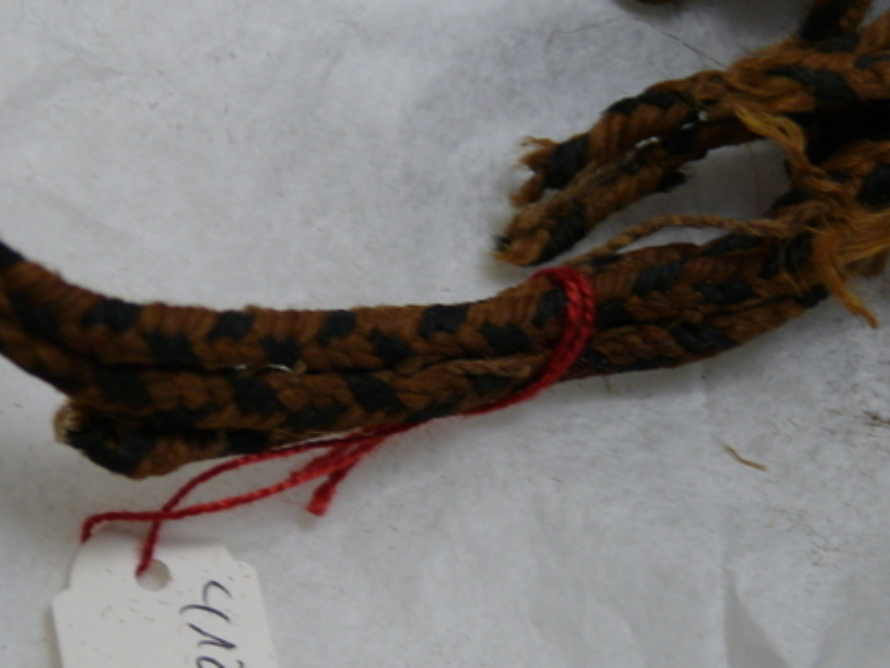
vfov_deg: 17.4
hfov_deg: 23.0
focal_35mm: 85
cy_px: 370
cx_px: 333
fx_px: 2185
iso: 160
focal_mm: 10.1
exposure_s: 1/30
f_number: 3.2
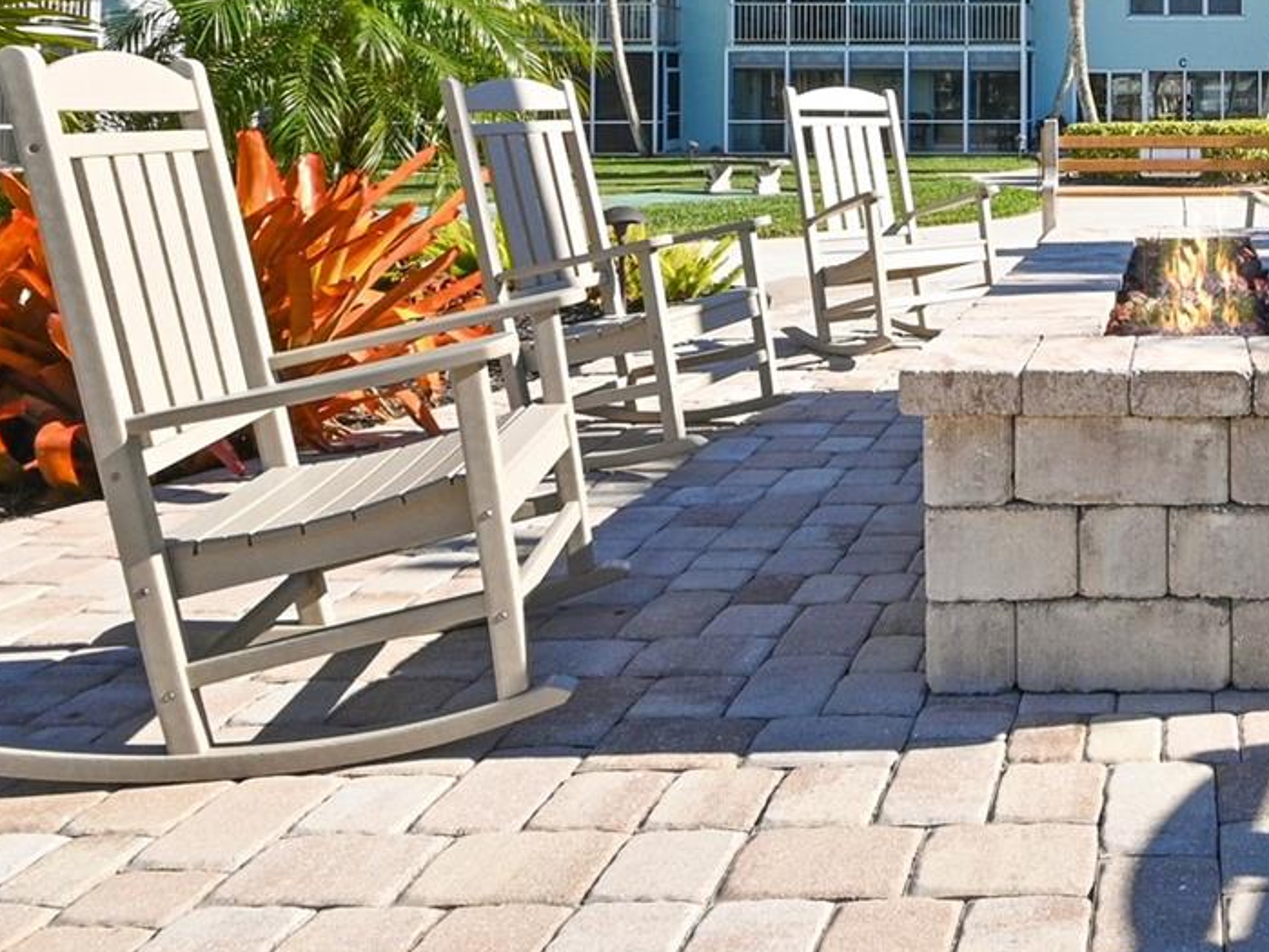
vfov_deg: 39.5
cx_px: 1222
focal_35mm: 33
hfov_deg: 47.5
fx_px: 1210
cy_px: 74
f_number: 14
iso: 1000
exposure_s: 1/800
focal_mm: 10
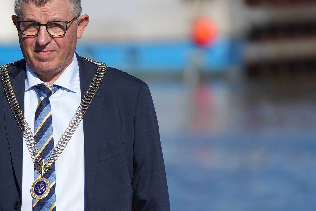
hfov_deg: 3.9
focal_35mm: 530
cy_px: 102
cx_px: -28
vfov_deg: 2.6
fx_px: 4653
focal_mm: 200
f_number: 2.8
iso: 100
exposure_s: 1/3200
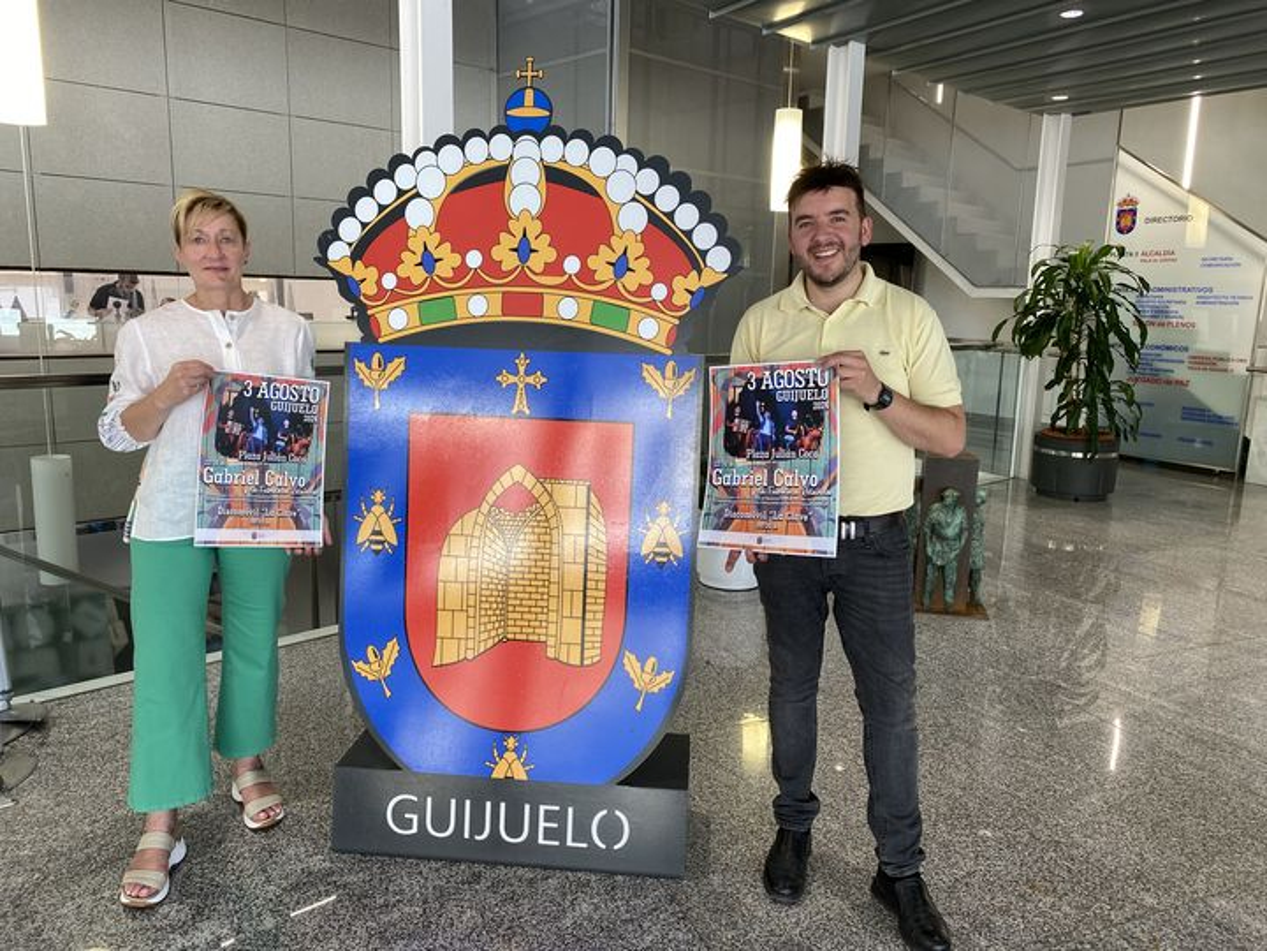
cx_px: 634
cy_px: 476
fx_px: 952
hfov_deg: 67.3
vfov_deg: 53.1
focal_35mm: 26
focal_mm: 4.25
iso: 64
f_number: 1.8
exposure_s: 1/100
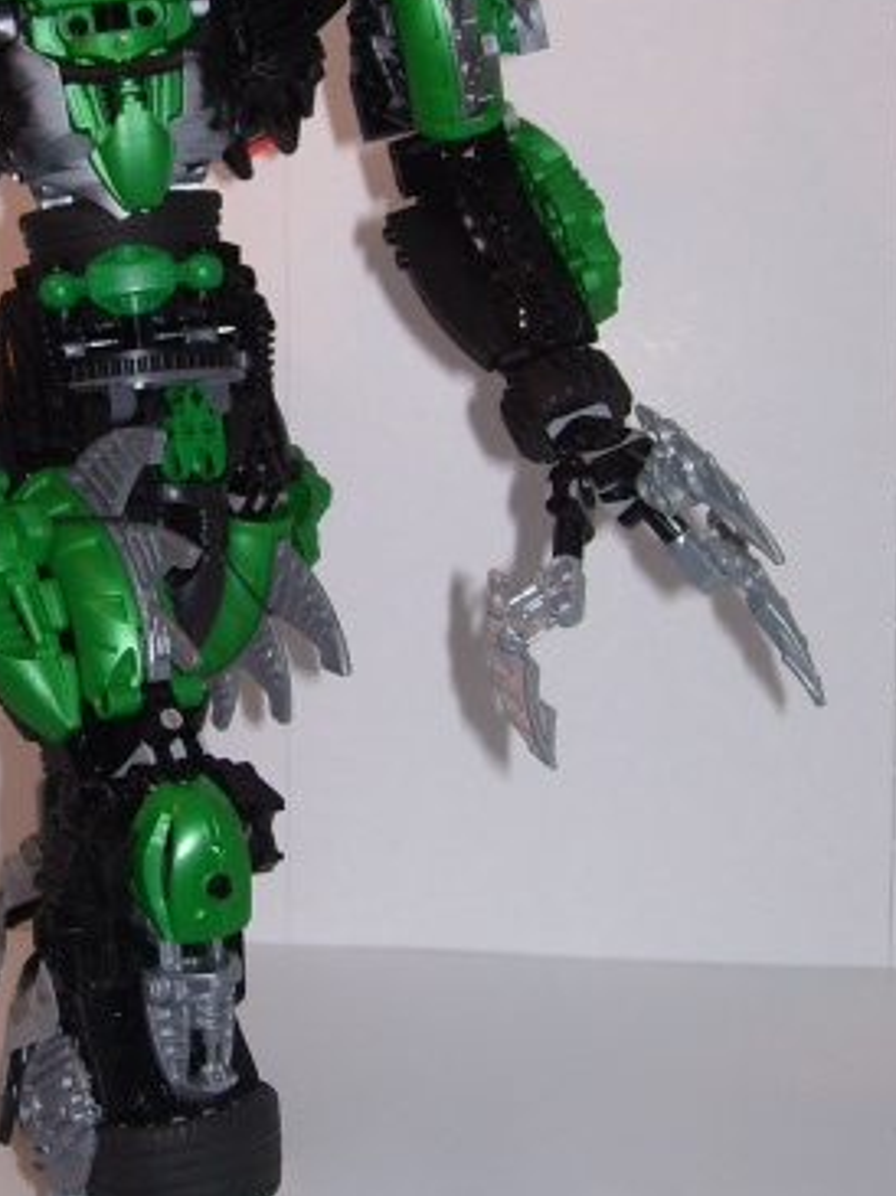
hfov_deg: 22.8
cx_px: 121
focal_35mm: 63
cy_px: 369
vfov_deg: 30.4
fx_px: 2177
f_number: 2.7
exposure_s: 1/60
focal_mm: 6
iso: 80
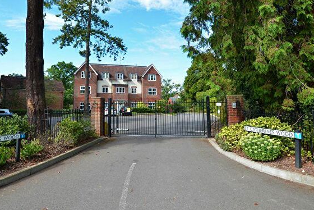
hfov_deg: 81.3
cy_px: 86
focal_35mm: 21
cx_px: 127
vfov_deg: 60.0
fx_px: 180
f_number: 6.3
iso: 100
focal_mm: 11
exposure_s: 1/160
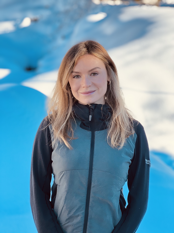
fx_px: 516
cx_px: 87
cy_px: 116
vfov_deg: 25.3
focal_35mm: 77
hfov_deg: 19.1
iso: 32
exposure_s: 1/184
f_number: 2.8
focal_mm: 9
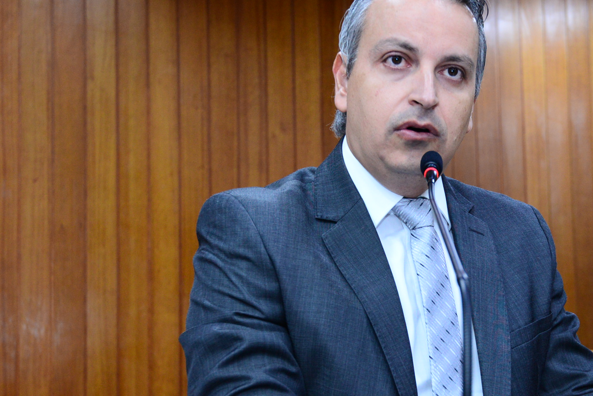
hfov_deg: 31.0
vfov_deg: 21.1
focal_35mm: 64
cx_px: 425
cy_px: 289
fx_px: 1055
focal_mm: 35
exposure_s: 1/60
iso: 2000
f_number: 4.5
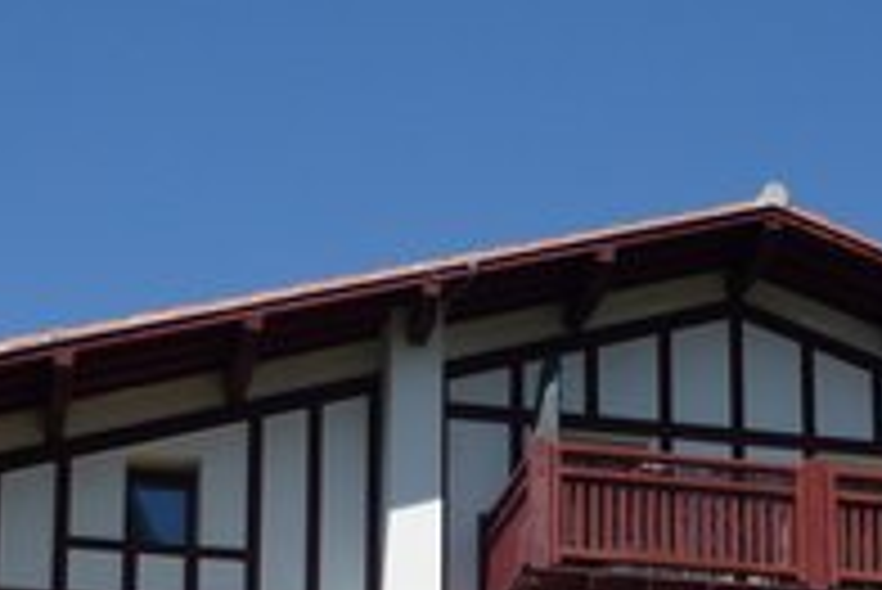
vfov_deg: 12.5
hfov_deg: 19.3
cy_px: 856
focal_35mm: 105
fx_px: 2574
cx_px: 666
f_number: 8
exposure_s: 1/200
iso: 100
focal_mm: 5.5
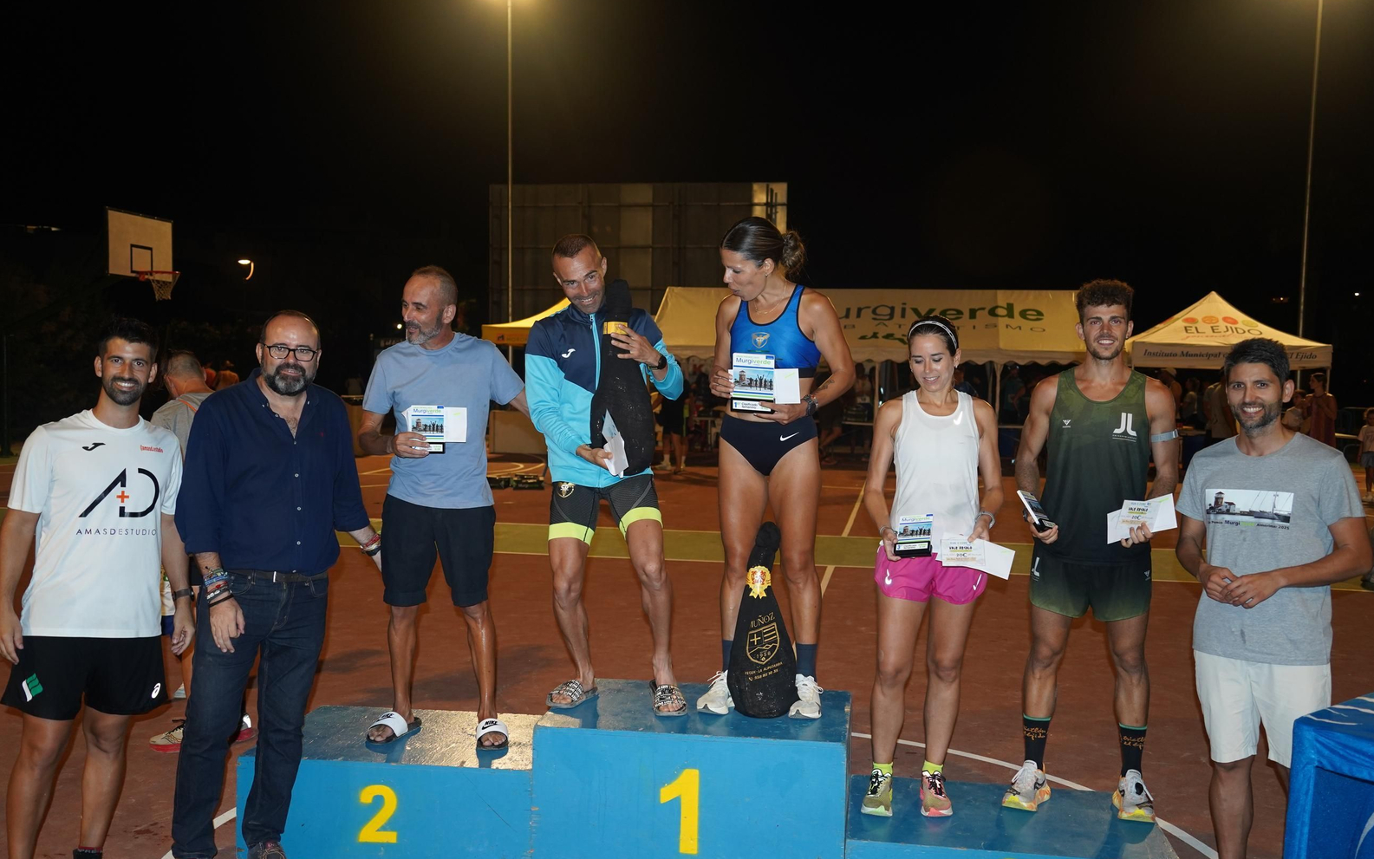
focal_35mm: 36
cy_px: 455
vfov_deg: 35.3
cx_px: 693
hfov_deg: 54.0
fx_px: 1348
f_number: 3.5
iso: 1250
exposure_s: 1/160
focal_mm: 35
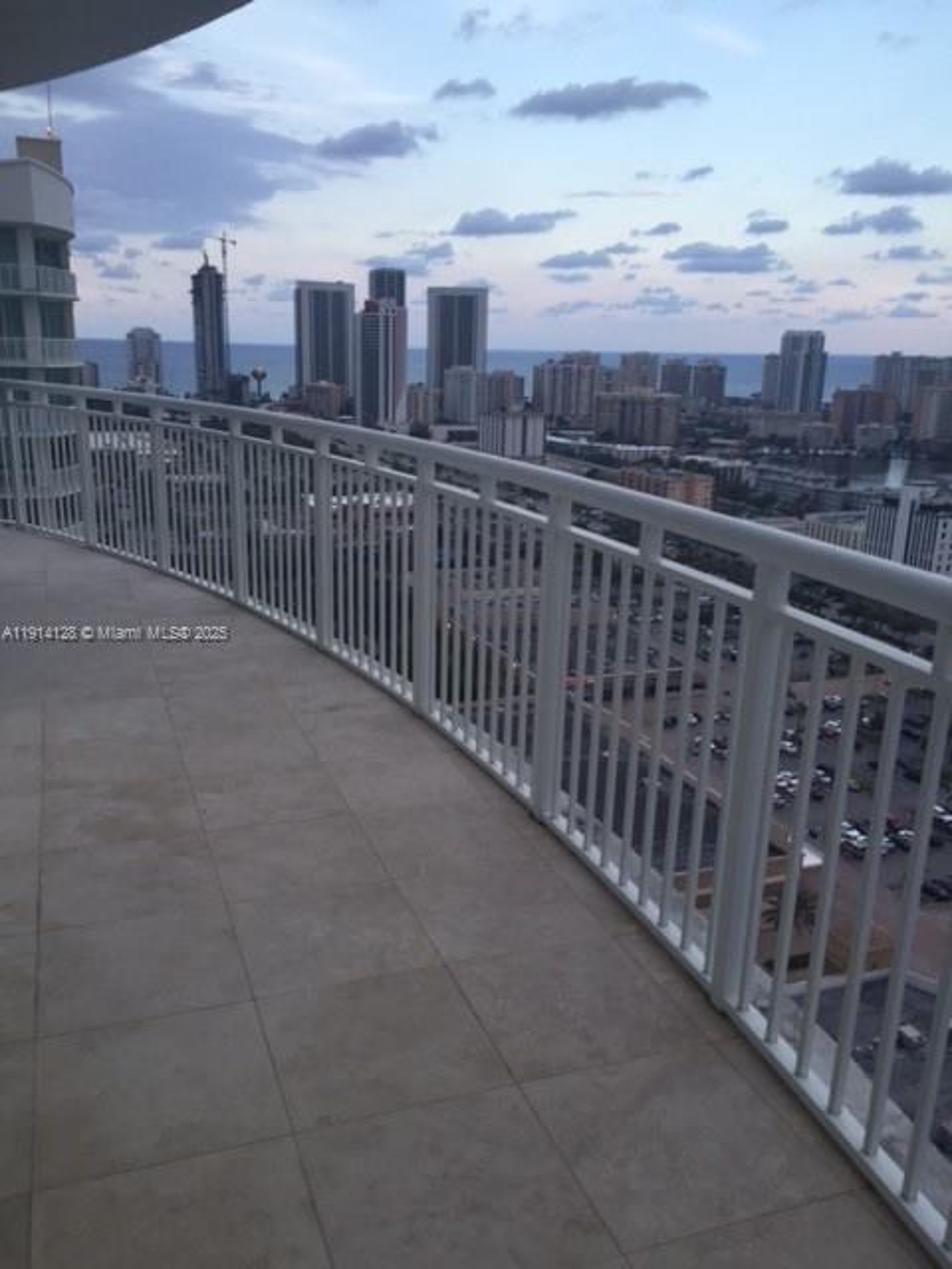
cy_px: 634
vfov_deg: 61.7
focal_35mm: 29
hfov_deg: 48.2
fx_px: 1063
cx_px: 476
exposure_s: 1/120
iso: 32
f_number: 2.2
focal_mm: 4.15
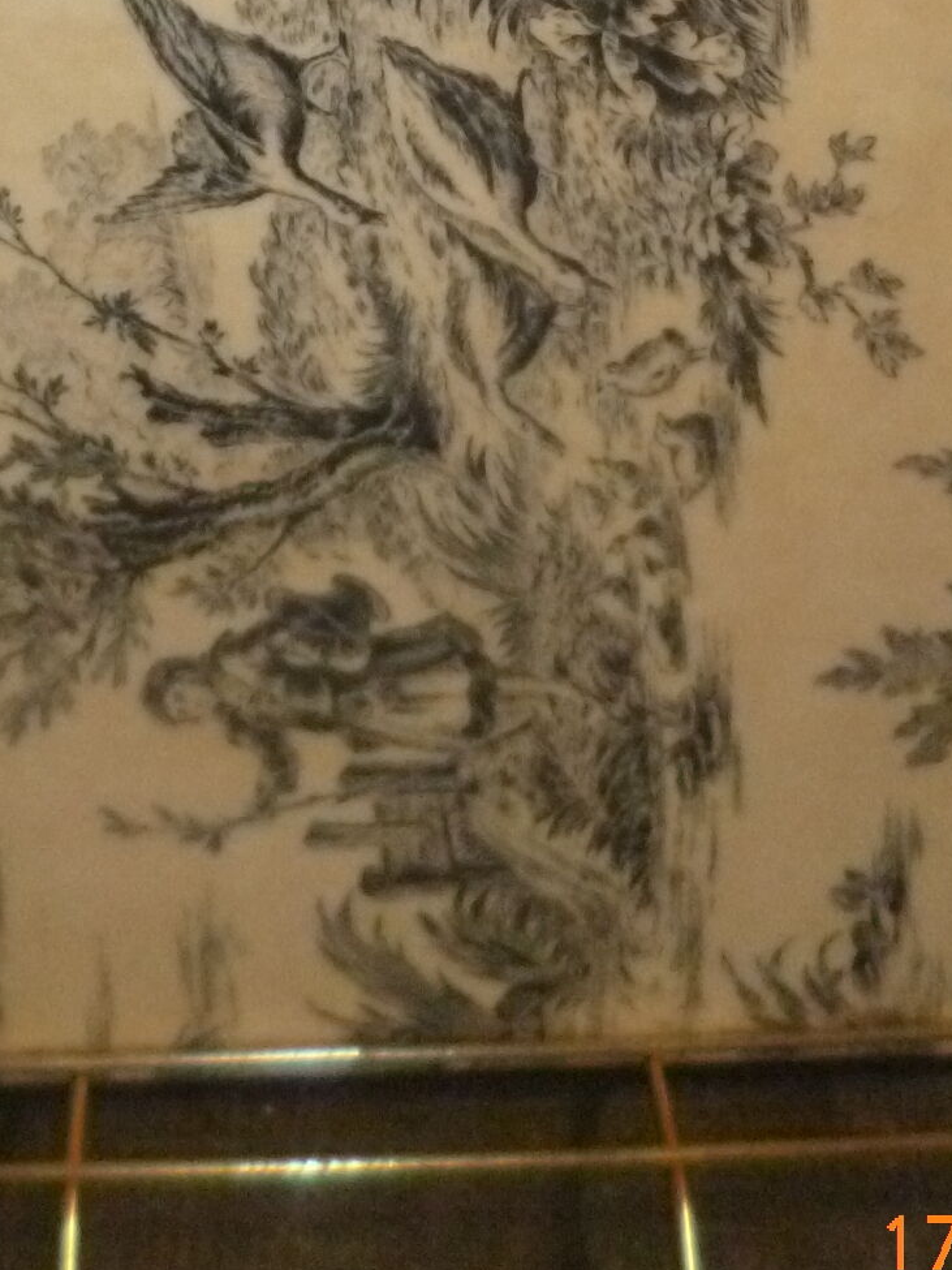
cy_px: -225
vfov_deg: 27.3
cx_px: 302
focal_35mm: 63
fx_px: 2311
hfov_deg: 23.2
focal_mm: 4.3
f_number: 2.5
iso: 400
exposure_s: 1/60
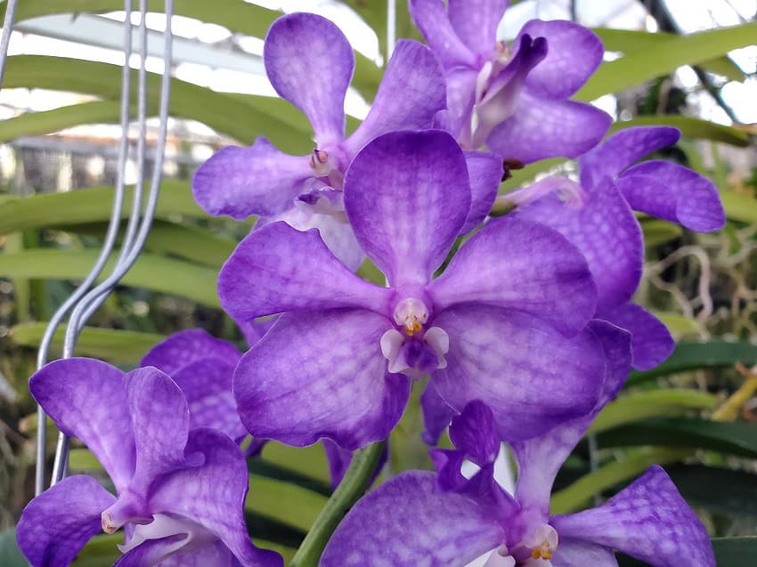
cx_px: 378
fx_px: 568
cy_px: 284
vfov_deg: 53.0
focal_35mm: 26
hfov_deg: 67.3
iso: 200
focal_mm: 4.3
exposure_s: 1/60
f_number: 2.4
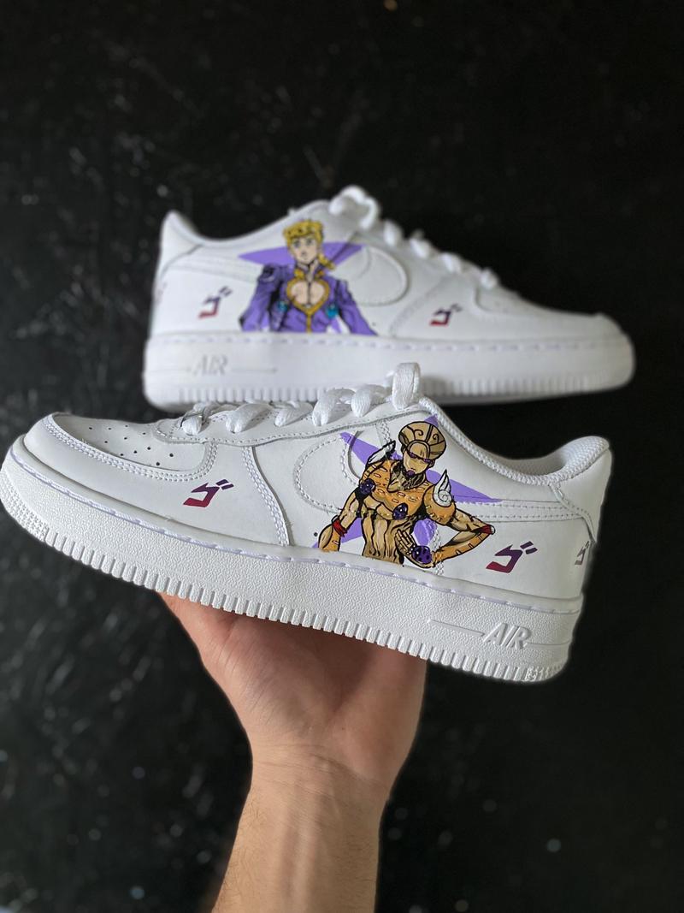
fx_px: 685
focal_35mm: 26
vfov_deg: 67.3
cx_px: 342
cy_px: 456
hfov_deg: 53.1
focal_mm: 4.25
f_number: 1.8
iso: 320
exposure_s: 1/60
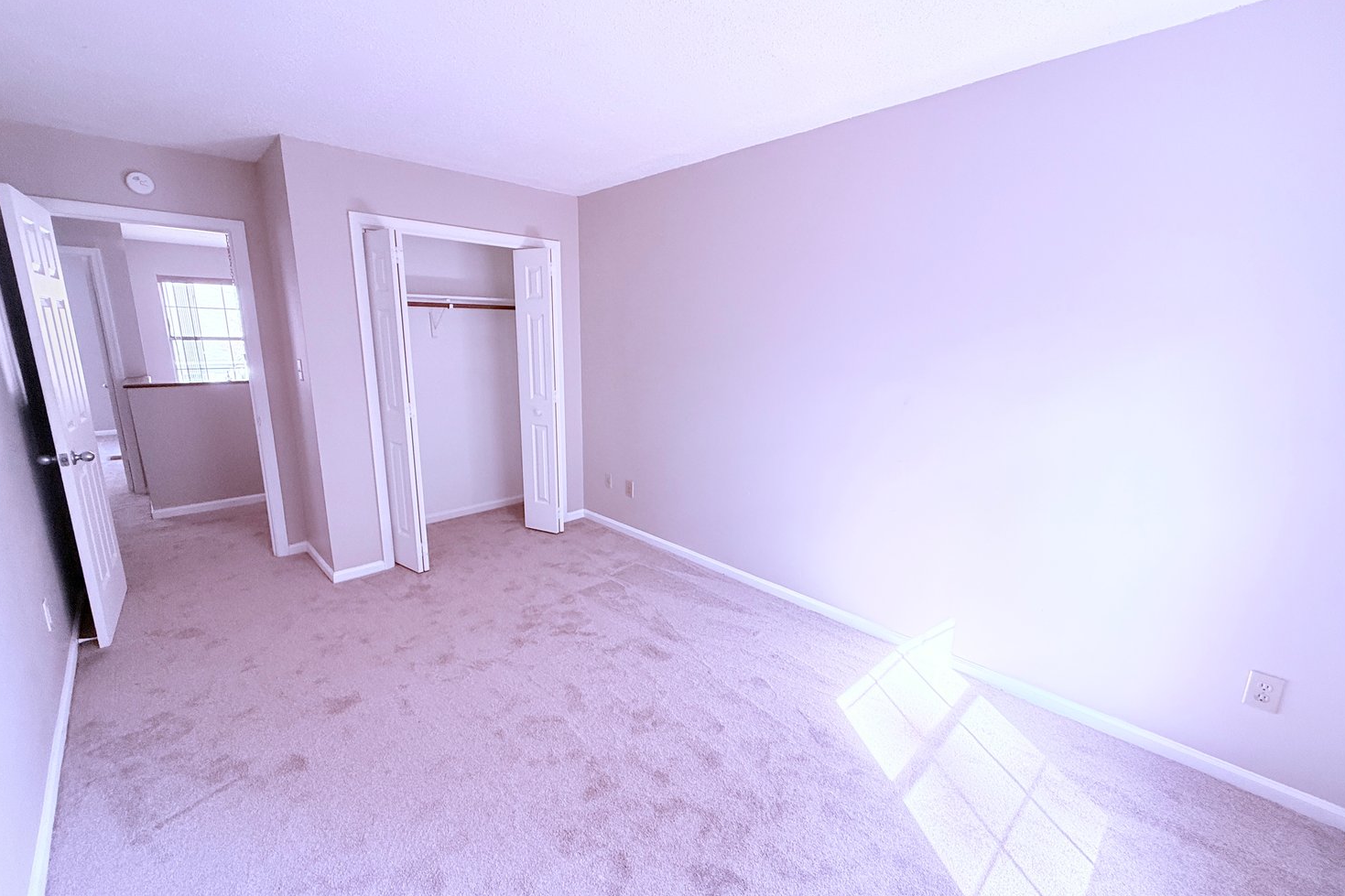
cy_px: 457
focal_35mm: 15
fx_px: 560
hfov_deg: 100.4
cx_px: 688
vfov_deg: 77.3
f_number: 2.2
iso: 160
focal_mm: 2.22
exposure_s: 1/99
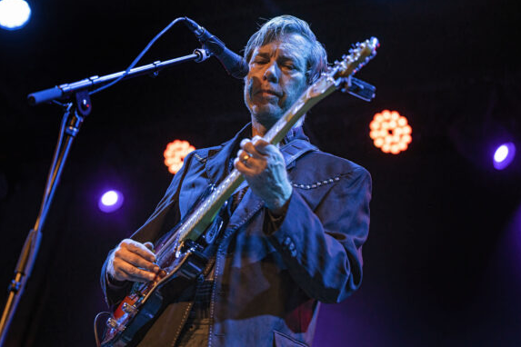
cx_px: 239
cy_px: 170
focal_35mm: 96
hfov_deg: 21.2
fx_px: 1389
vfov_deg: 14.3
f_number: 3.2
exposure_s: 1/100
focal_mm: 86
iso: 2500
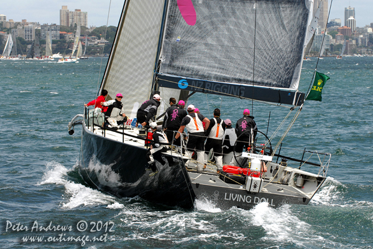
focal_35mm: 165
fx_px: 1709
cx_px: 186
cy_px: 124
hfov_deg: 12.5
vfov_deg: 8.3
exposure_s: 1/1000
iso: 400
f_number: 5.6
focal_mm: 110
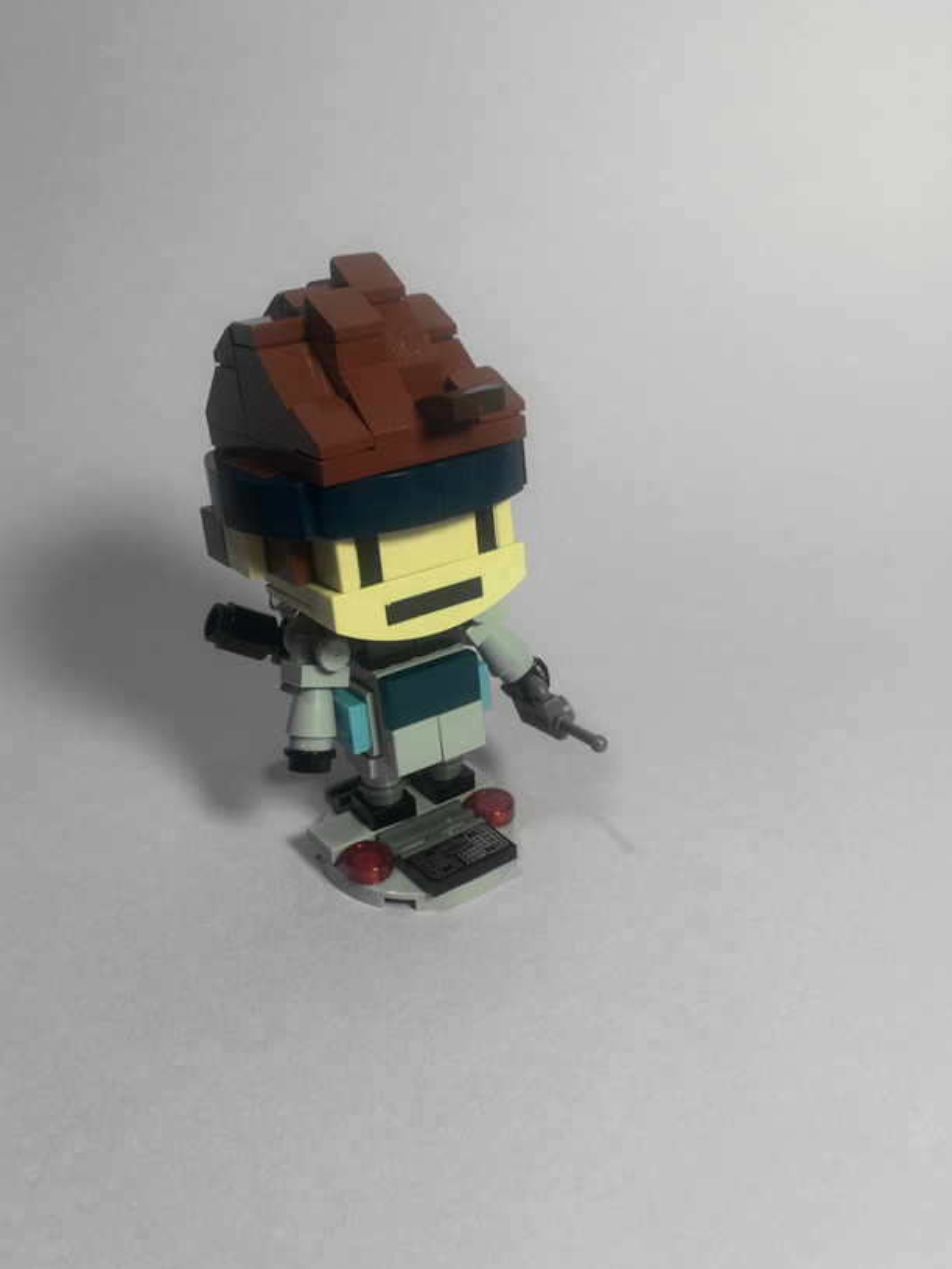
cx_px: 463
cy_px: 645
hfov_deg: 44.2
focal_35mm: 32
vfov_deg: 56.8
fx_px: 1173
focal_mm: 4.15
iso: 32
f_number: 2.2
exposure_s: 1/50
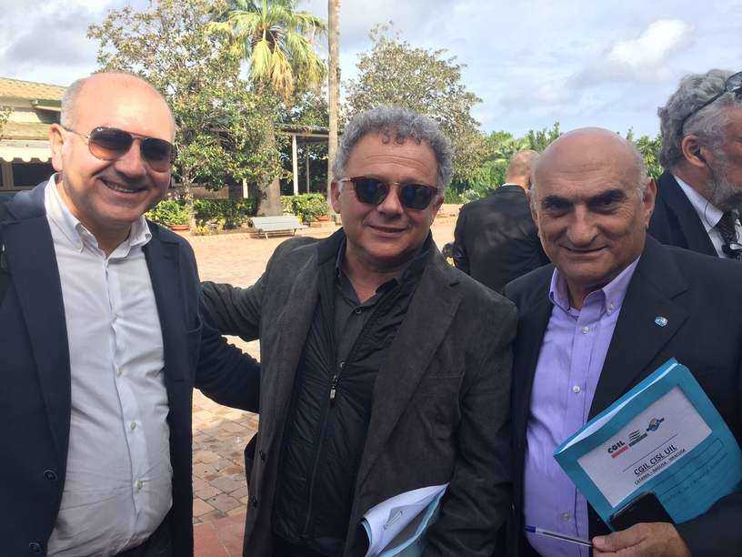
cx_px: 371
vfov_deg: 48.2
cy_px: 278
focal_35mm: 29
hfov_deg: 61.7
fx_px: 622
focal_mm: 4.15
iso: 32
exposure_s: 1/842
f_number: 2.2
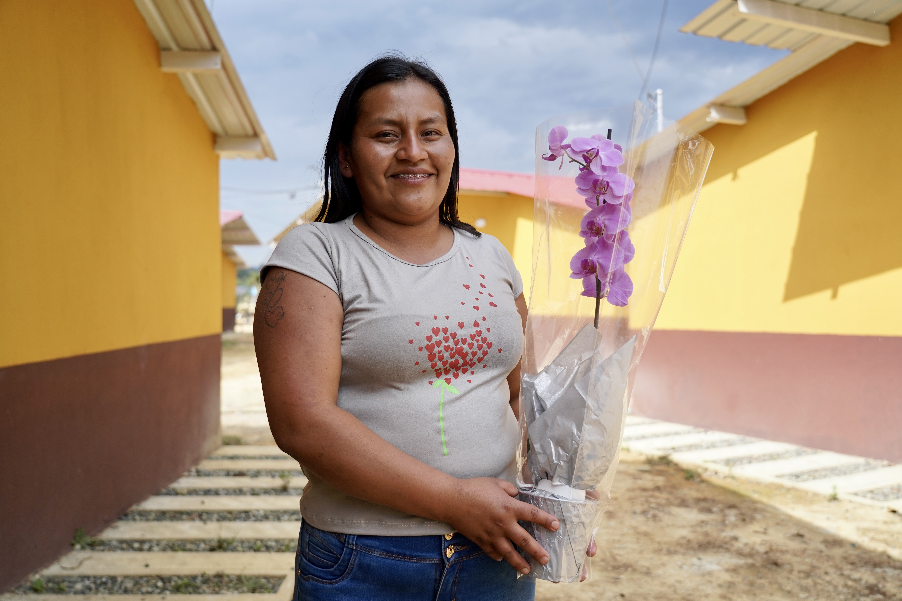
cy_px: 300
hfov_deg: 55.8
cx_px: 451
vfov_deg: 38.9
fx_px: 852
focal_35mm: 34
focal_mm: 34
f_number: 4
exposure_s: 1/1600
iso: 320
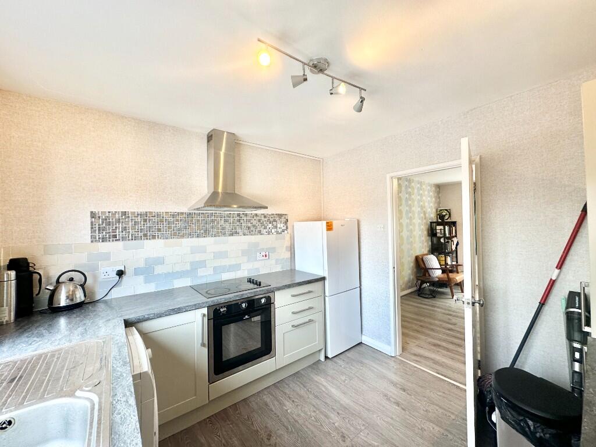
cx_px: 298
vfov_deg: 85.7
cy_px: 224
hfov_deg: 102.1
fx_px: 241
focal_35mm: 14
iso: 80
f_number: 2.2
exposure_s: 1/100
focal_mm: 2.22
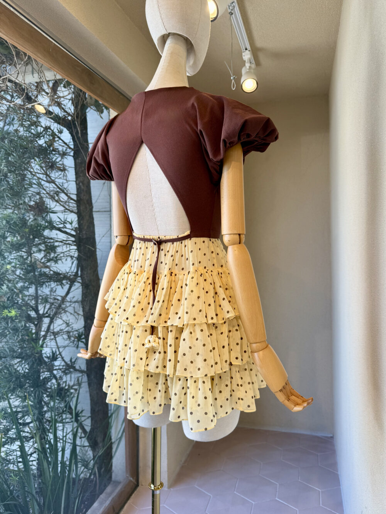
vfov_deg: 71.6
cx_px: 193
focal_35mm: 24
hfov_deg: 56.8
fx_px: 357
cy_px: 257
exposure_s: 1/254
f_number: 1.78
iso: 64
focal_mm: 6.76
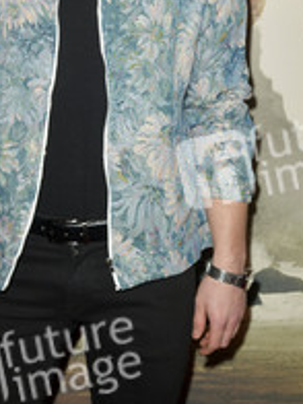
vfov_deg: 21.4
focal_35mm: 90
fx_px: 1050
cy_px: 58
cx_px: 95
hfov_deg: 16.4
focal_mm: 46
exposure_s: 1/250
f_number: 5.6
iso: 250
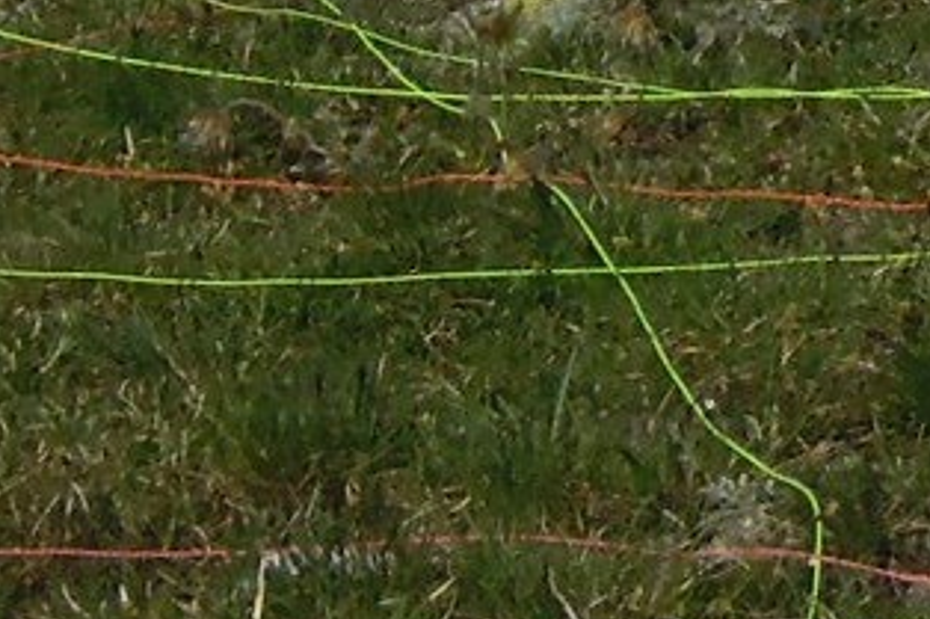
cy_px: -1291
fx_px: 6842
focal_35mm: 265
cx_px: 1866
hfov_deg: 7.5
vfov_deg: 4.9
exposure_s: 1/1250
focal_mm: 7.2
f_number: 5.8
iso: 160
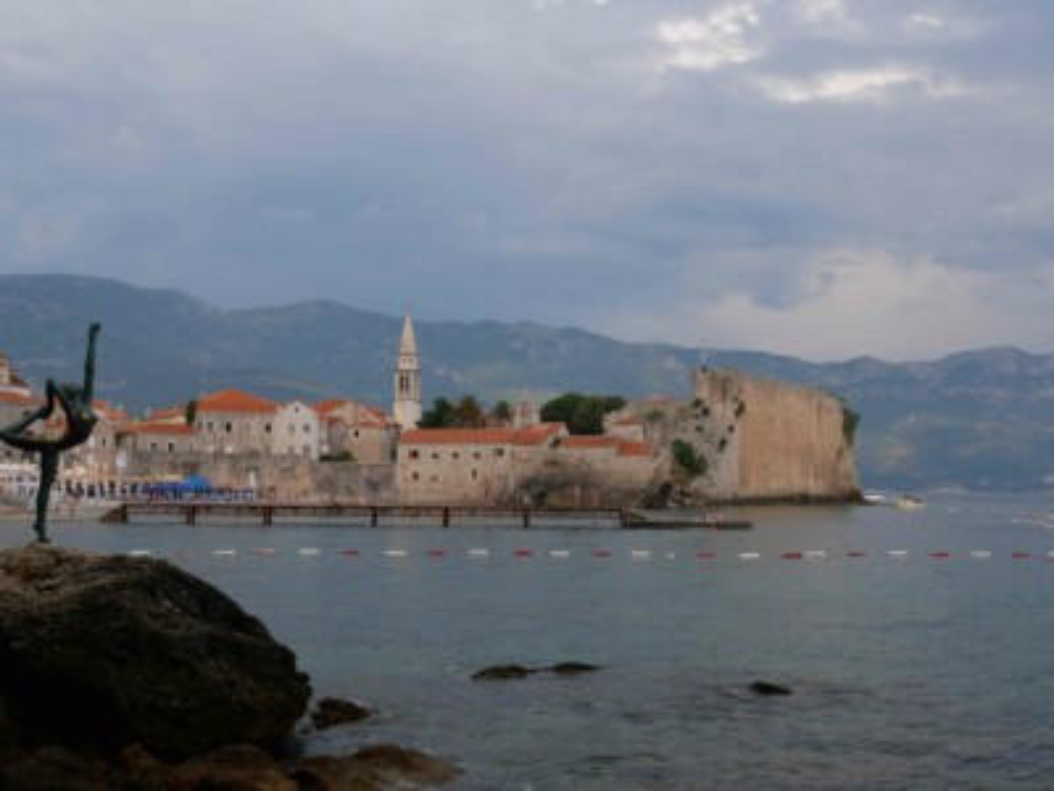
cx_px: 527
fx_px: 1279
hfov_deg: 44.8
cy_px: 396
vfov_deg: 34.3
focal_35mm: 42
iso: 200
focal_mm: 21
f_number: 6.3
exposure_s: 1/320
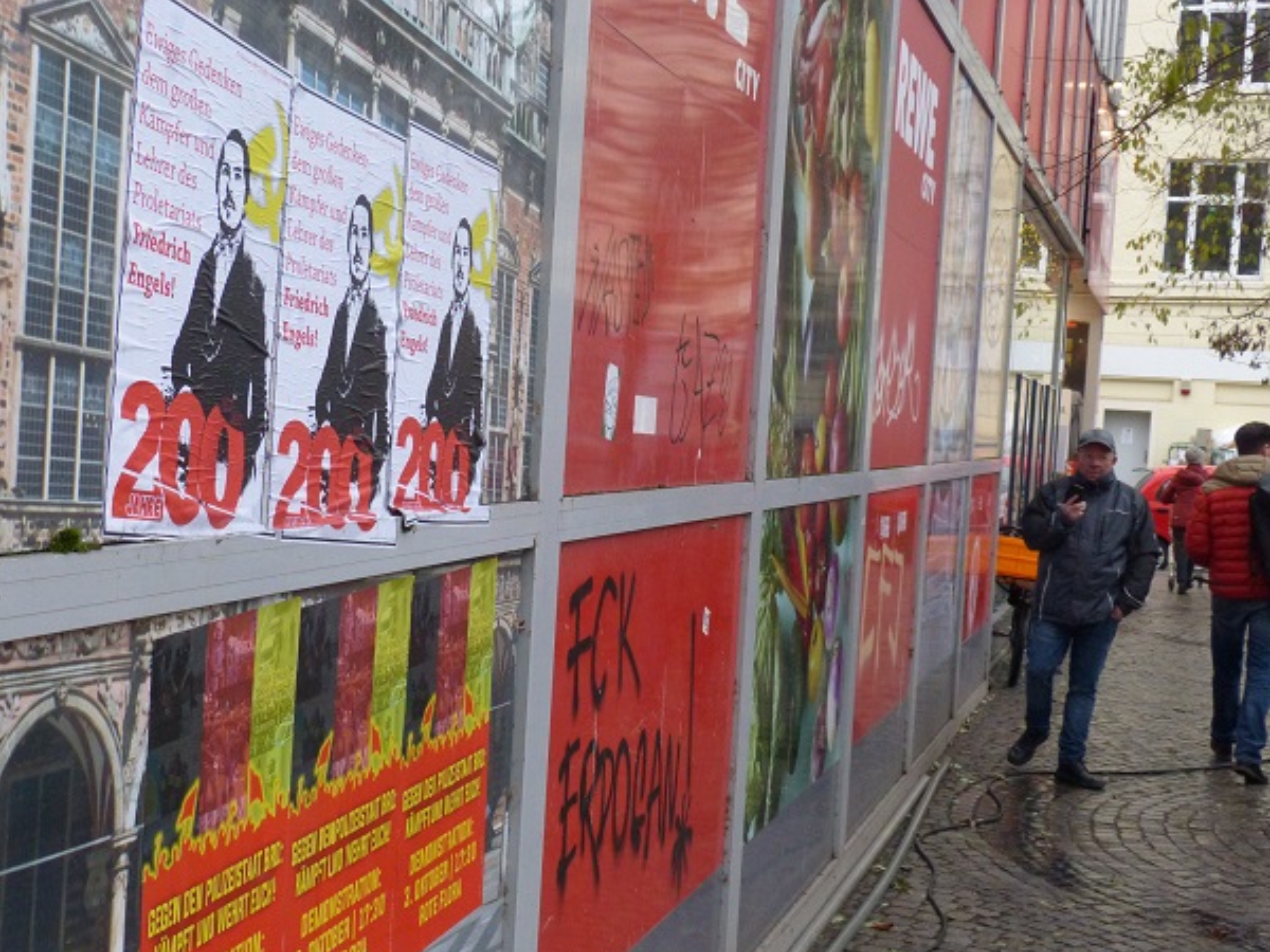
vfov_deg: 24.4
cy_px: 541
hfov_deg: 32.1
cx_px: 555
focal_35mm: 60
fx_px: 2201
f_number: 3.2
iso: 400
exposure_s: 1/200
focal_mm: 9.2
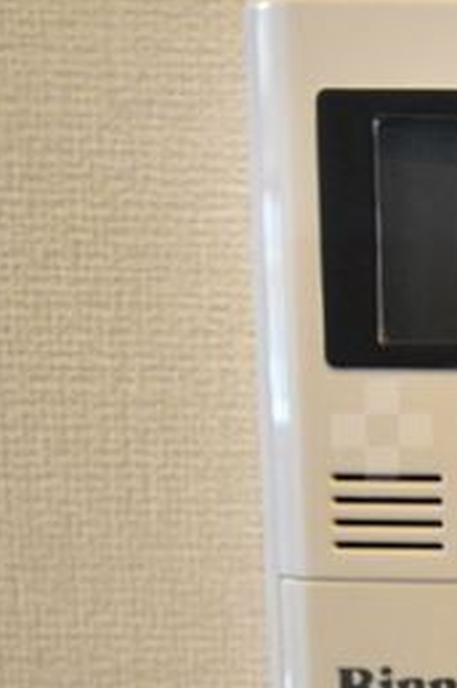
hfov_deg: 20.9
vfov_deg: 38.0
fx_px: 993
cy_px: 430
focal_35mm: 52
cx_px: 731
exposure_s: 1/30
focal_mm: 14
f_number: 5
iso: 1000
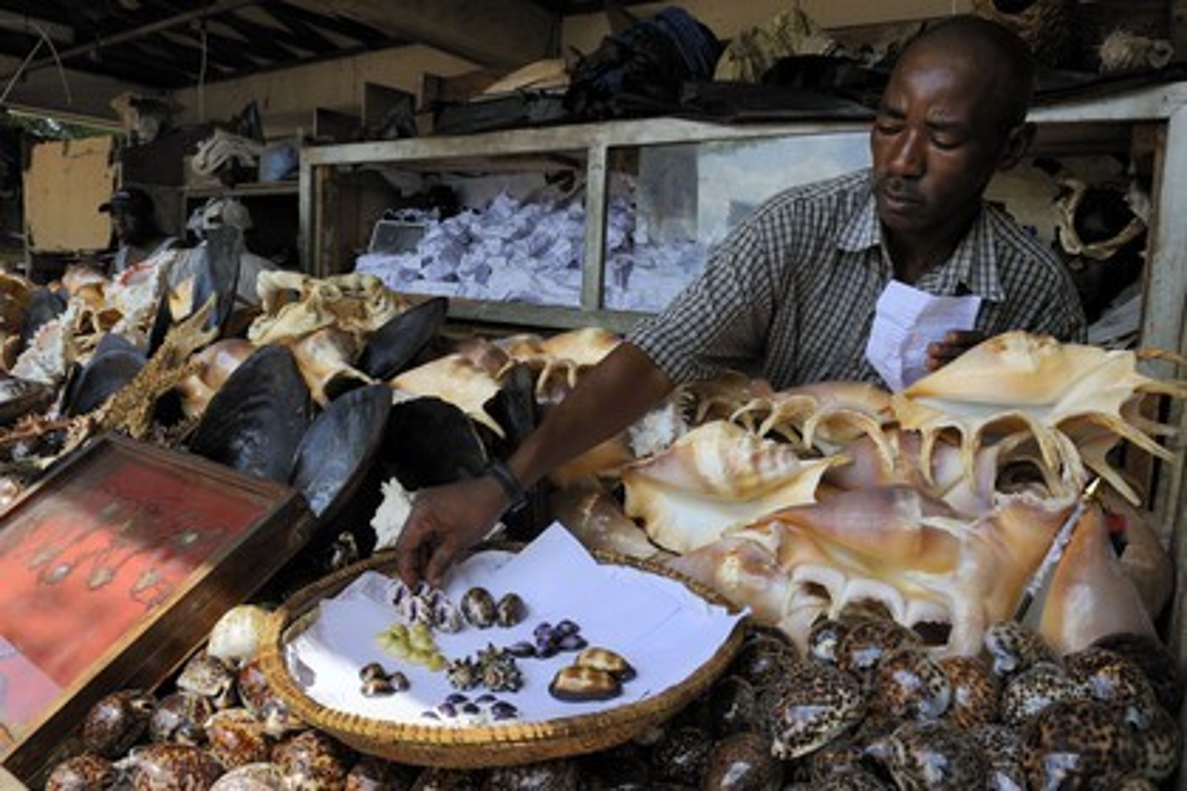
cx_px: 594
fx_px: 791
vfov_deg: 53.1
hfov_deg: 73.7
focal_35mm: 24
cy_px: 396
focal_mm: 24
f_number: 13
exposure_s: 1/160
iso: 400
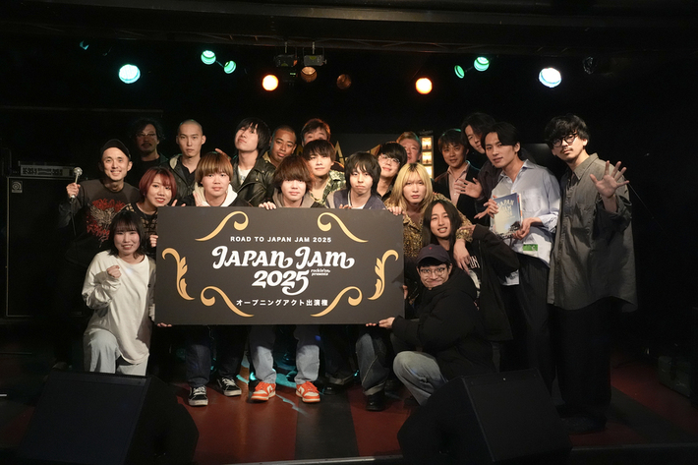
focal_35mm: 36
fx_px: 698
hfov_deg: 53.1
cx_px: 349
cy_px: 232
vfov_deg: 36.9
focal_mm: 36
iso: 8000
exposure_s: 1/250
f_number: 5.6
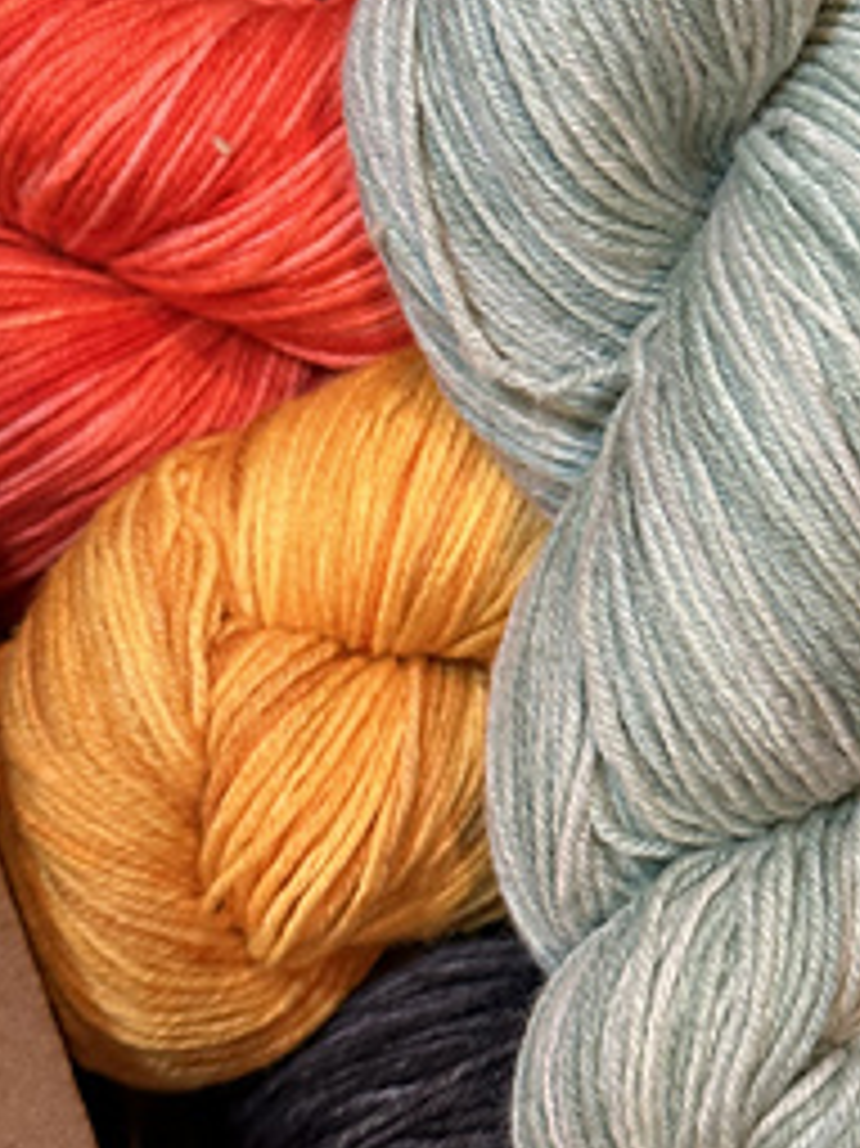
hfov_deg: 15.5
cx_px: 799
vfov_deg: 20.8
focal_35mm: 94
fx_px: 3116
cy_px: 378
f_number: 1.78
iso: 250
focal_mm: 6.86
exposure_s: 1/52
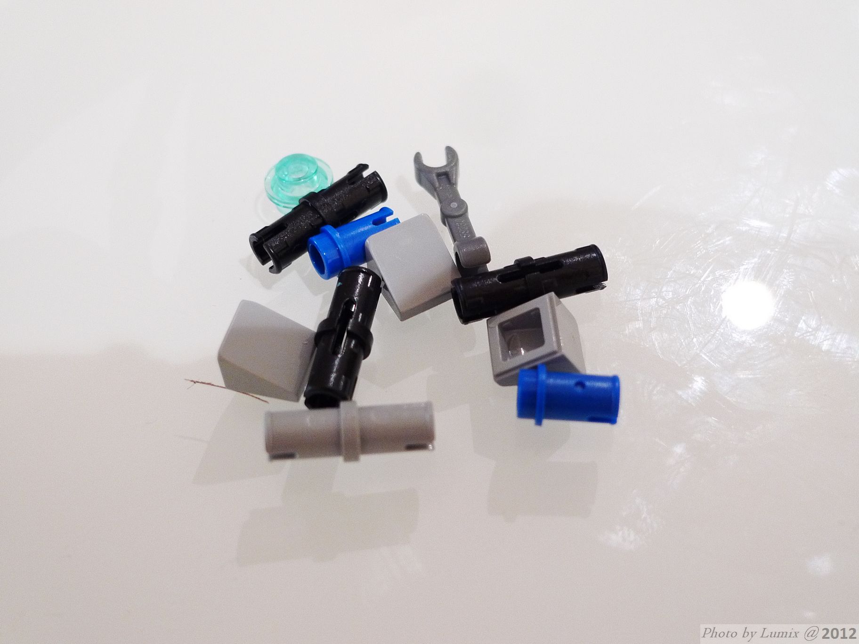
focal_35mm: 44
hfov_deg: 42.9
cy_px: 322
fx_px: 1092
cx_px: 430
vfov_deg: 32.9
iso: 400
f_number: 2.8
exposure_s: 1/10
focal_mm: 9.3
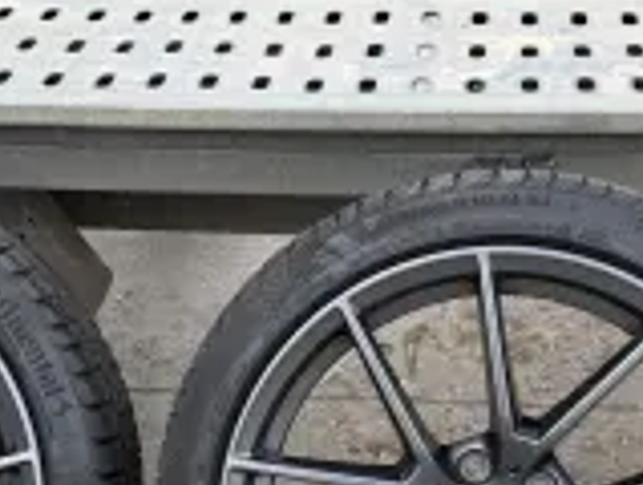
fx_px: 1471
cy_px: 525
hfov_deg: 24.7
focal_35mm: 79
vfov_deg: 18.1
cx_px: 311
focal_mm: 6.76
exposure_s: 1/532
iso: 80
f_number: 1.78
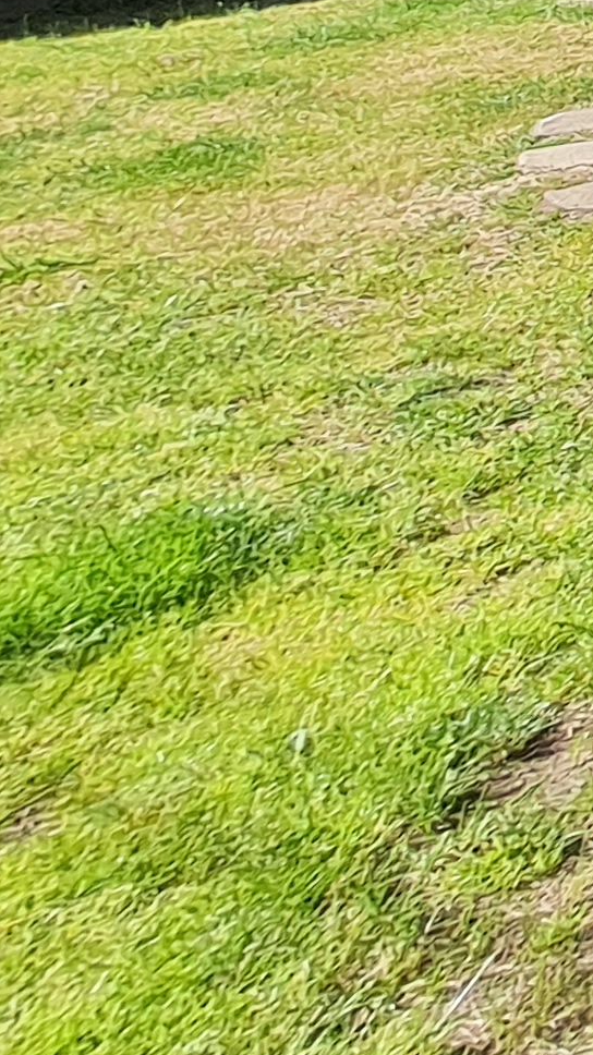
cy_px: -402
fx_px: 1650
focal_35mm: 59
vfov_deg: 27.7
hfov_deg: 9.5
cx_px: 2092
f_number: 2.2
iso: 50
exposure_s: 1/718
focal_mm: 1.74
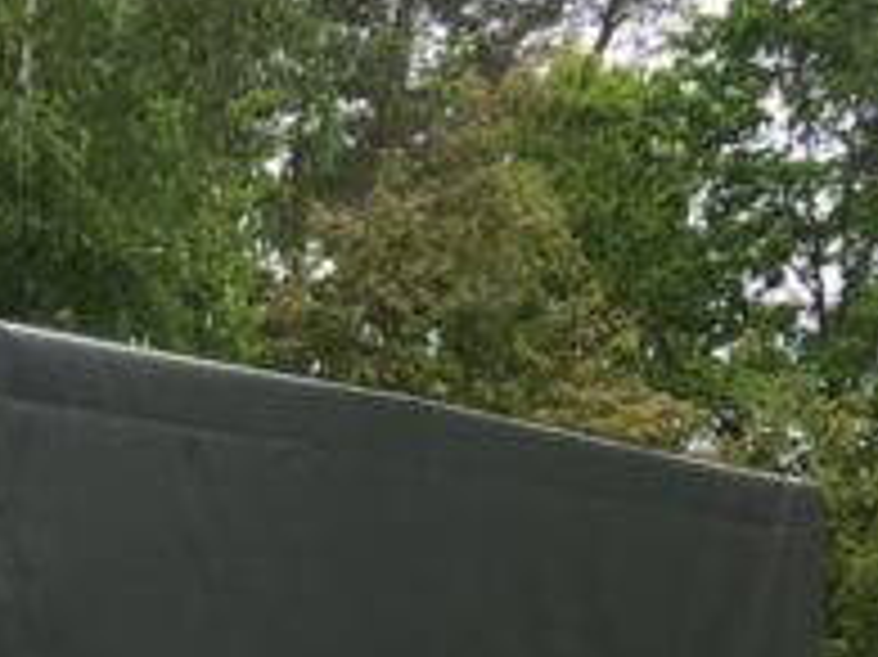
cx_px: -473
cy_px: 1562
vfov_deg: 9.0
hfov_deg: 12.5
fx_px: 3777
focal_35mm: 149
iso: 25
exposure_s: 1/150
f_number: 2.2
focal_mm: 4.15
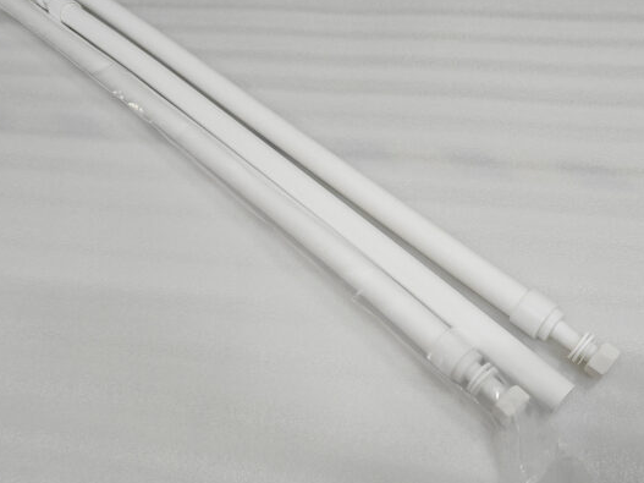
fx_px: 614
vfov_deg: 42.9
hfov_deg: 55.4
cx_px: 329
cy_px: 229
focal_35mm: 33
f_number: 1.8
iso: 400
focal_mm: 5.54
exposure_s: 1/50
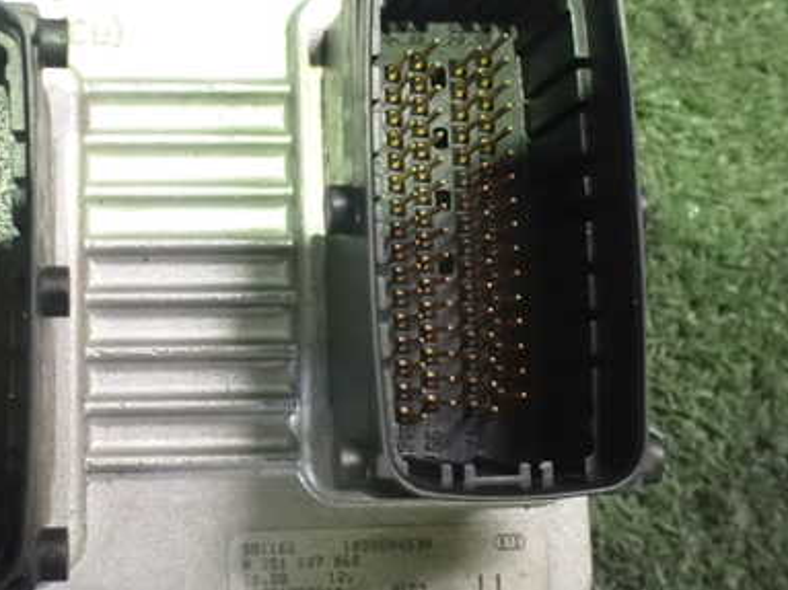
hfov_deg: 39.5
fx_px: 1070
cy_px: 247
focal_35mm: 47
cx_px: 210
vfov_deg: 30.8
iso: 1600
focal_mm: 5.4
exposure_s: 1/30
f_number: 2.3
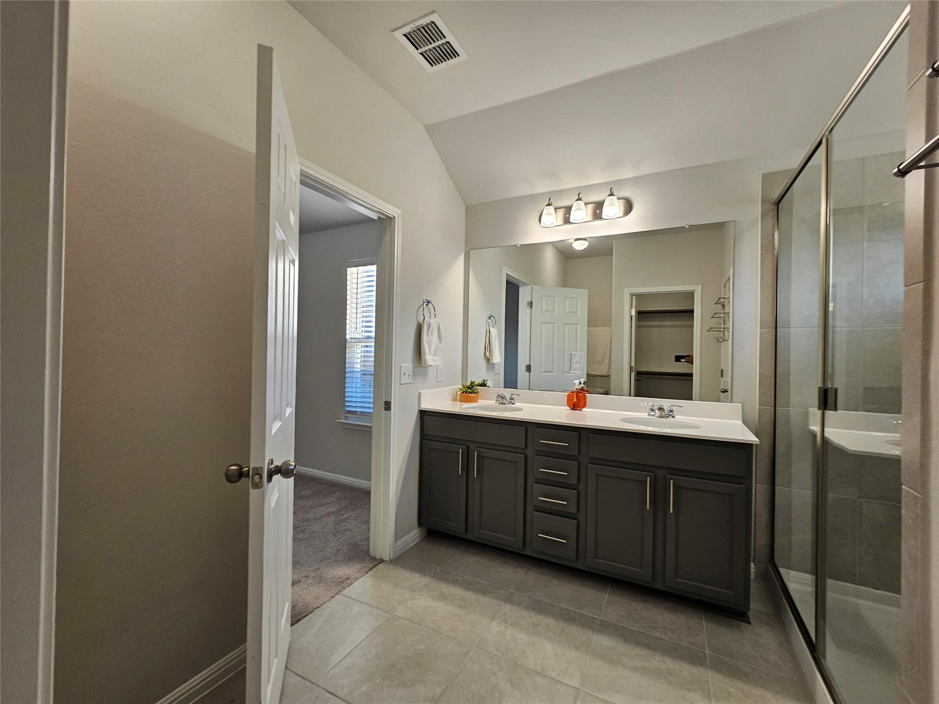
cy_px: 352
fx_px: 353
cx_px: 470
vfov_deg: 89.9
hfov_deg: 106.2
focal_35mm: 13
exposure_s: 1/60
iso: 100
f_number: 2.2
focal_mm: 2.2
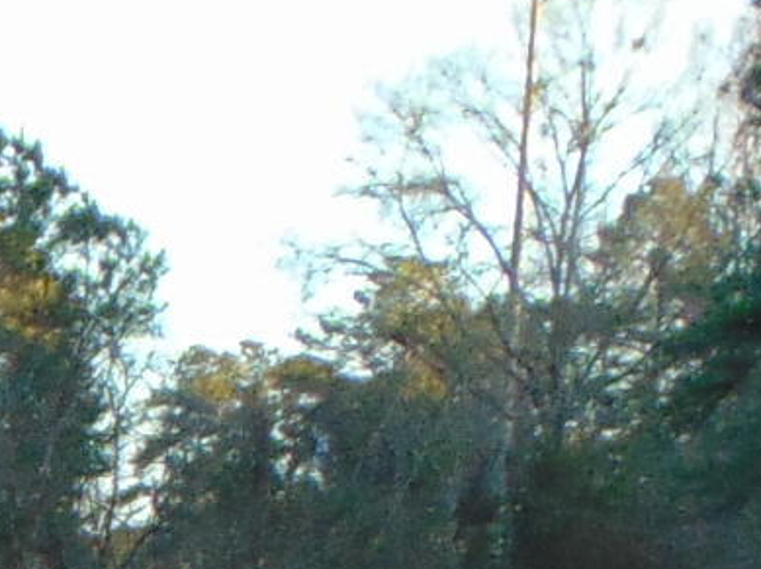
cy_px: 1576
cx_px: -1148
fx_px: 4239
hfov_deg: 9.1
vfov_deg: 7.0
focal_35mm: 193
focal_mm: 4.5
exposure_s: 1/100
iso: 80
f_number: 3
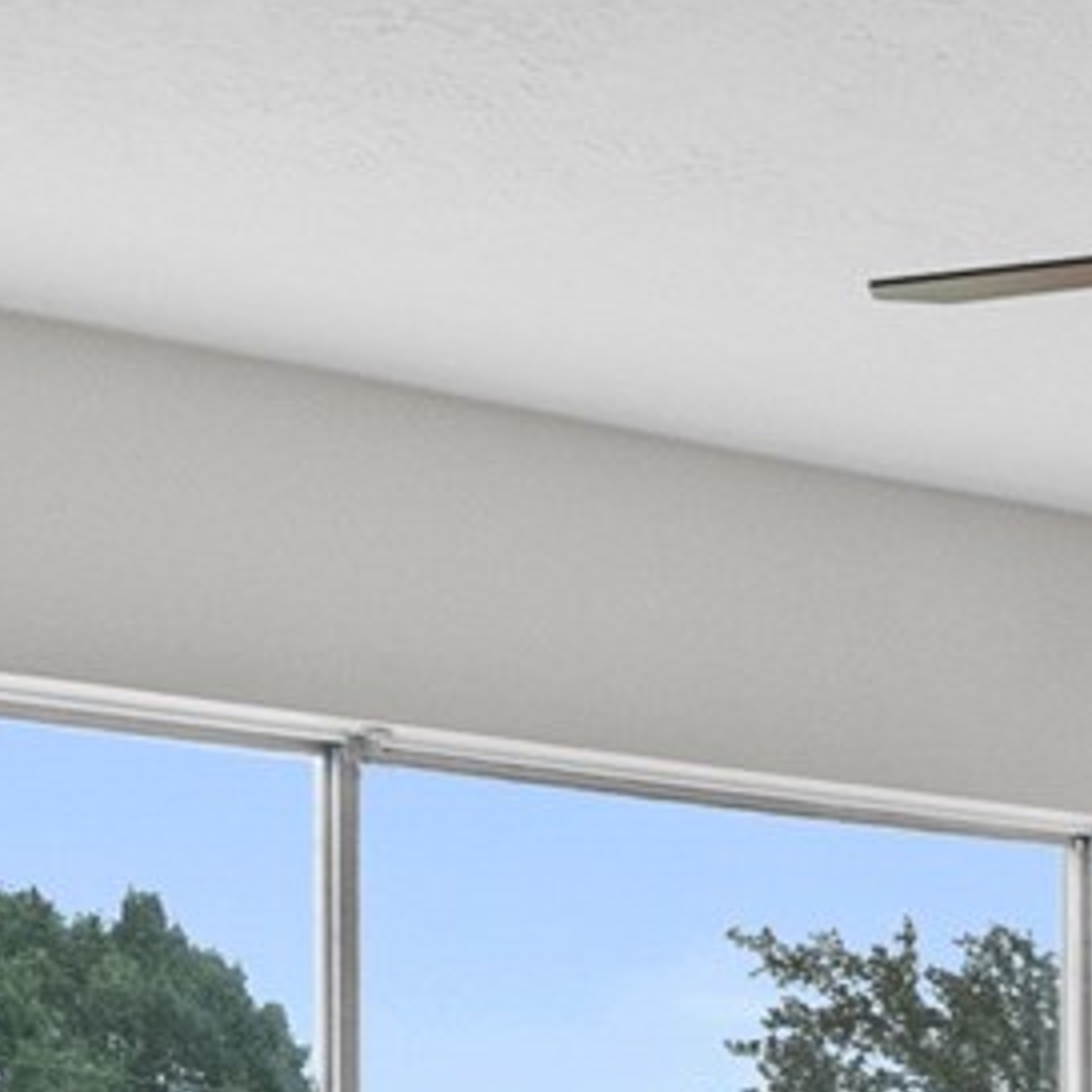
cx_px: 1916
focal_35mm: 108
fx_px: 3855
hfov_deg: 14.4
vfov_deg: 15.3
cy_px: 1470
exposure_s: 1/13
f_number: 8
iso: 2500
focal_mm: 16
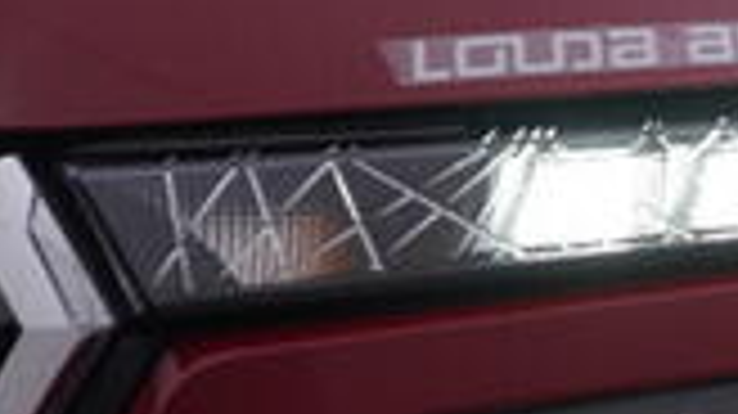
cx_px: 1575
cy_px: 871
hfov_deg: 8.6
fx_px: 4596
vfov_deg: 5.1
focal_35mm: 235
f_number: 5
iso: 125
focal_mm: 24
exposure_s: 1/125
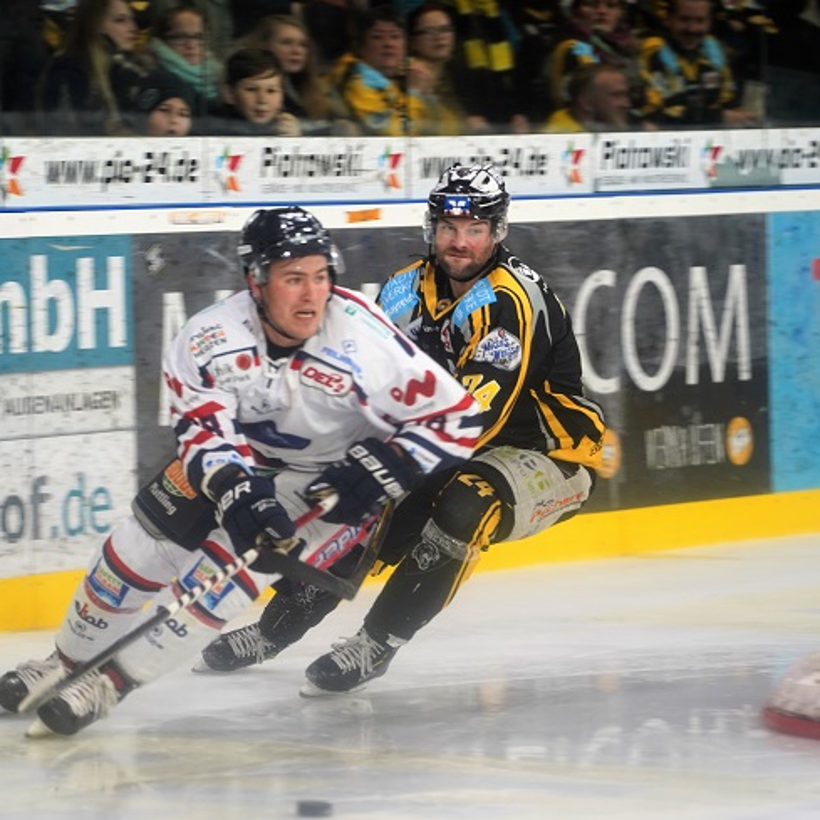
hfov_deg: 6.8
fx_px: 6888
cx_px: 345
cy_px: 408
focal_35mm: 257
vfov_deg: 6.8
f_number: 4
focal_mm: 200
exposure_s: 1/250
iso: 640
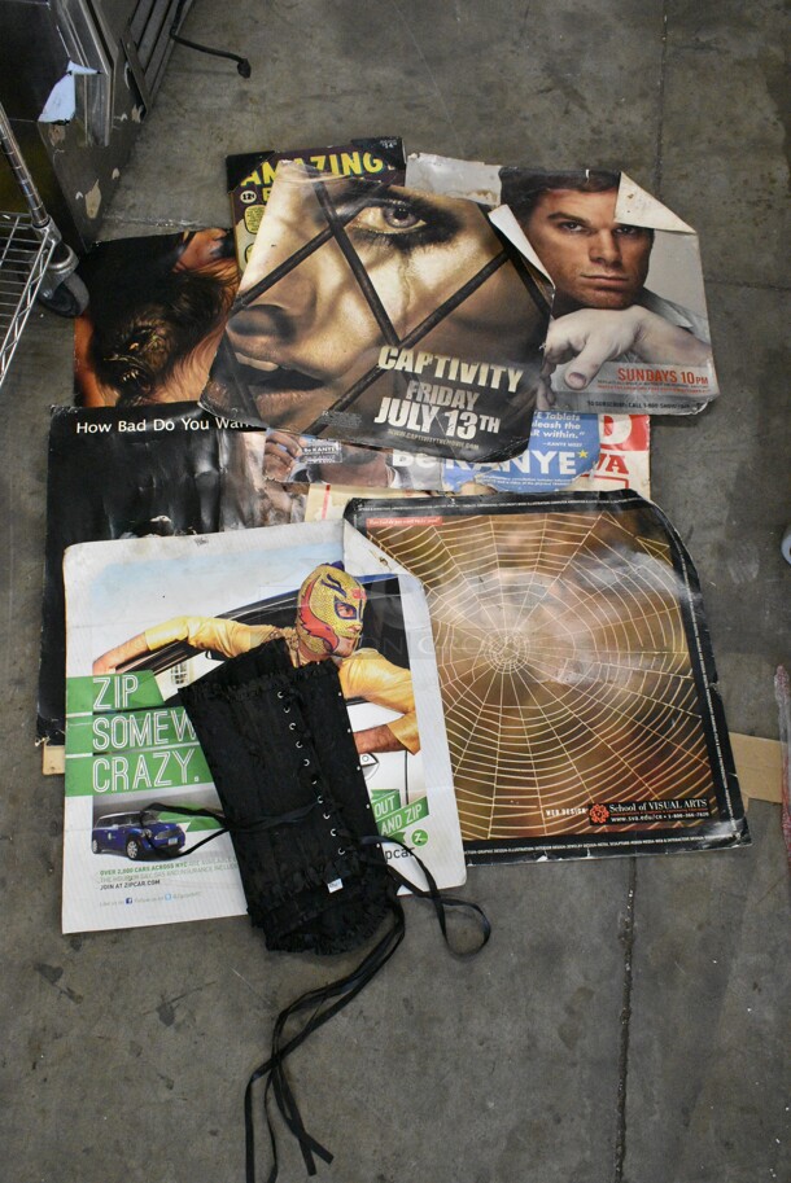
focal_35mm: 30
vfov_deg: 61.9
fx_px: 987
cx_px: 396
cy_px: 592
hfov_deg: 43.7
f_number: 7.1
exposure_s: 1/200
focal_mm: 20
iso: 6400
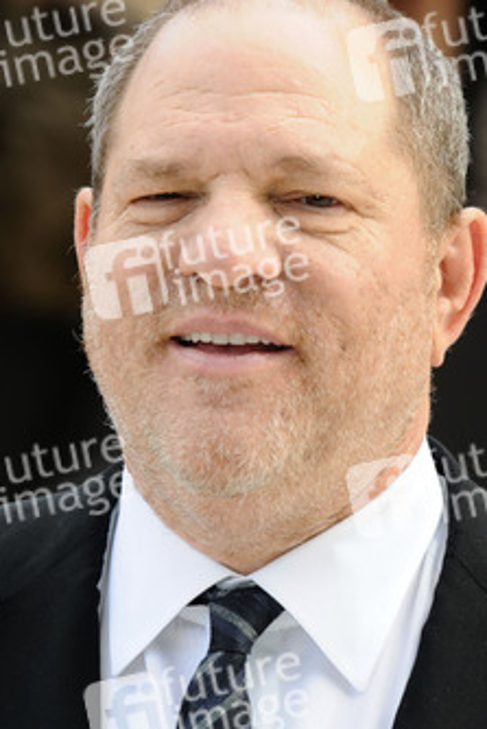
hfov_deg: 3.8
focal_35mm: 359
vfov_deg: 5.7
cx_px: 261
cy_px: 378
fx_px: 7277
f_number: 5.6
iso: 320
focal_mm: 200
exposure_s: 1/250
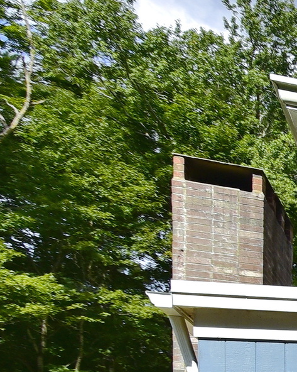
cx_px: 945
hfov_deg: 10.7
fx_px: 858
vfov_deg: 21.5
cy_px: 518
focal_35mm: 78
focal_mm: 16
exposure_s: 1/2000
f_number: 5.6
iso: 500
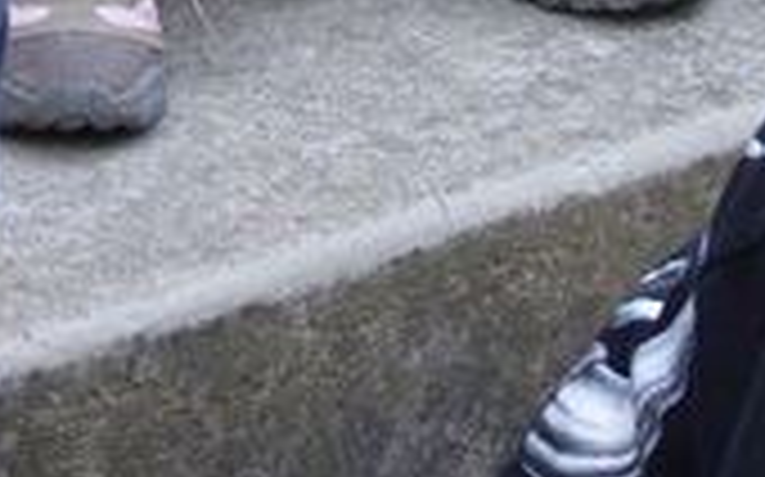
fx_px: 5855
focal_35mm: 281
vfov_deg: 4.6
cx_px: 72
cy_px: -436
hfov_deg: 7.5
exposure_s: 1/201
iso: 50
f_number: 3.3
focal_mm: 15.45
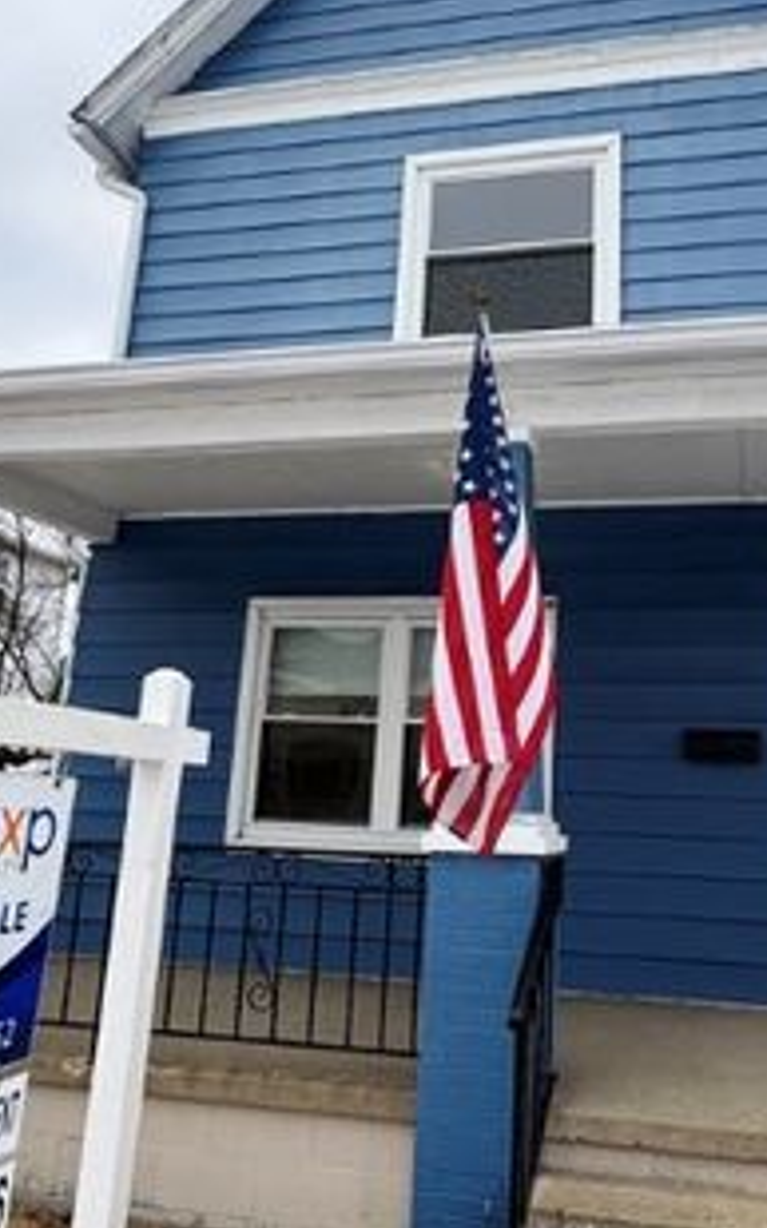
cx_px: 521
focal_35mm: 32
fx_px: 1071
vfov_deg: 59.4
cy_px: 527
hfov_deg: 38.9
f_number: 2.2
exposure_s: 1/99
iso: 40
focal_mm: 2.22
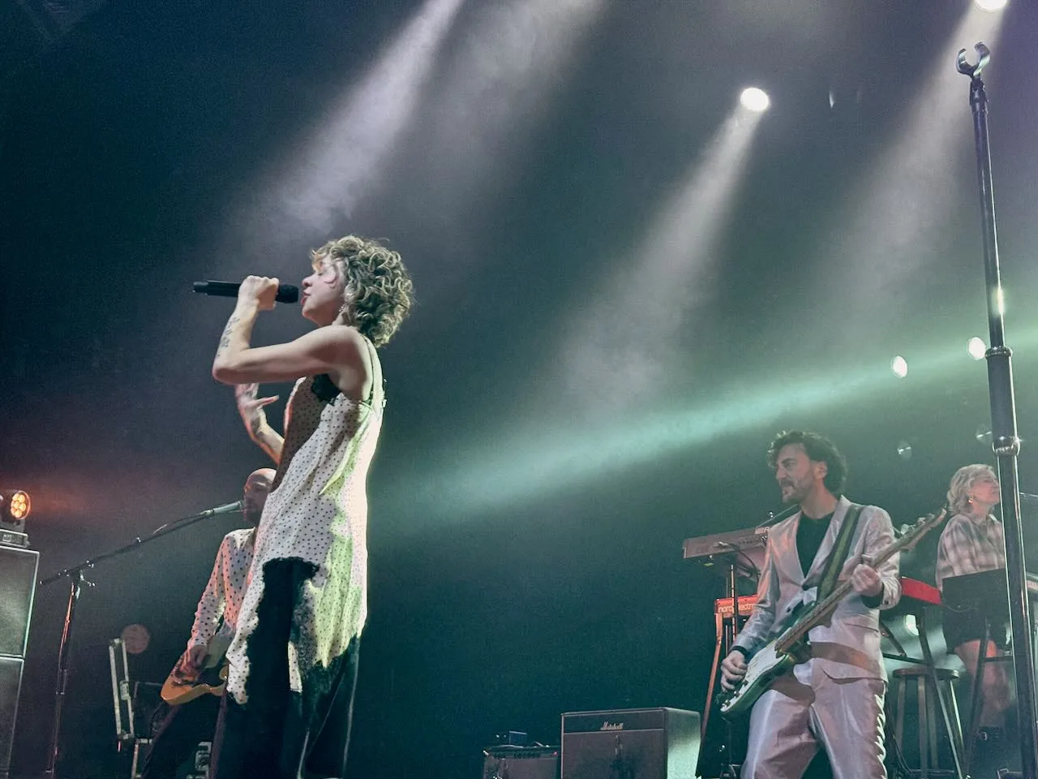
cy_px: 390
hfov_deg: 39.7
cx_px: 519
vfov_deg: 30.3
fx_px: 1439
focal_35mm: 48
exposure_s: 1/60
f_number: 1.78
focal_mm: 6.76
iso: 125
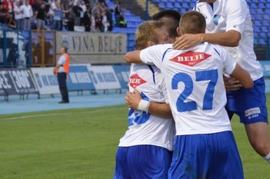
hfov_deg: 8.1
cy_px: 144
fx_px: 1902
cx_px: 169
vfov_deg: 5.4
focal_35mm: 254
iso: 1600
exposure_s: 1/400
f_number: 4.2
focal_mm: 66
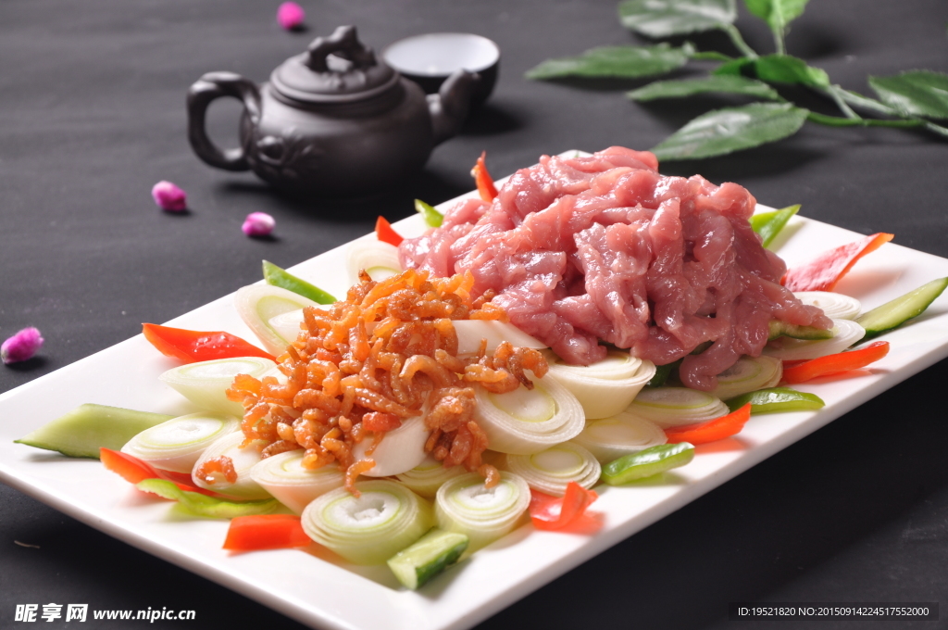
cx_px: 474
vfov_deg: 10.7
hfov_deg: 16.1
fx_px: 3353
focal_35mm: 128
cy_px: 315
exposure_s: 1/125
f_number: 8
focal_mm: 85
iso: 200
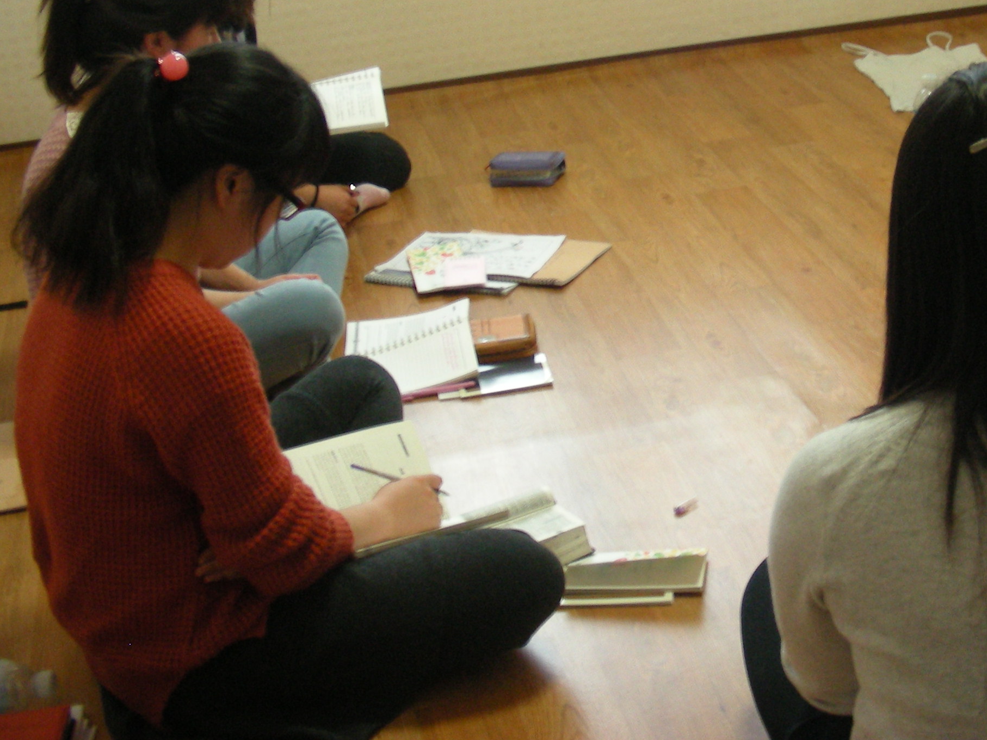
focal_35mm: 59
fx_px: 1682
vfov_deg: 24.5
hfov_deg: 32.1
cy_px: 172
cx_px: 748
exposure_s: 1/10
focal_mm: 6.3
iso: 200
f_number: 3.5
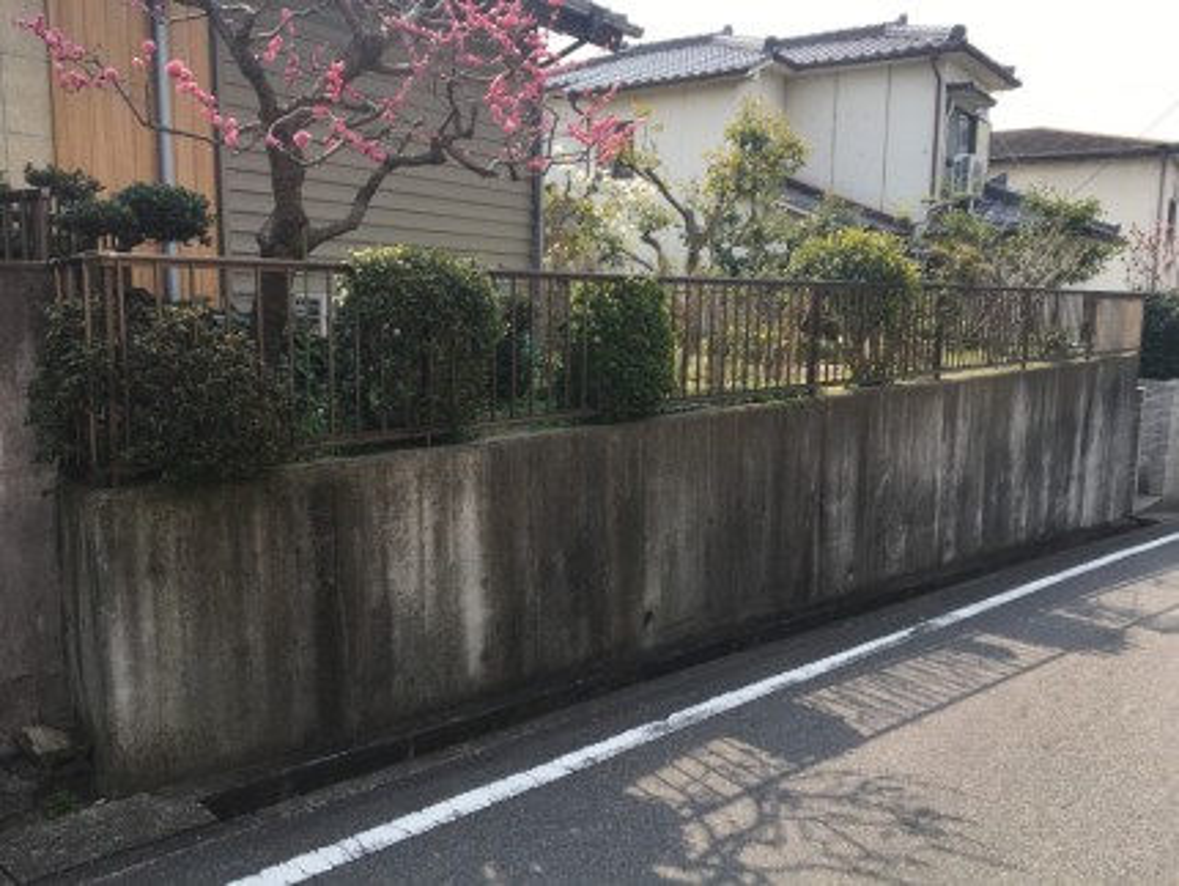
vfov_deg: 48.3
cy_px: 443
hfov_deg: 61.6
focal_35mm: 29
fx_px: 988
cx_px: 590
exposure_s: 1/686
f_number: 2.2
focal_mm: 4.15
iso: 25
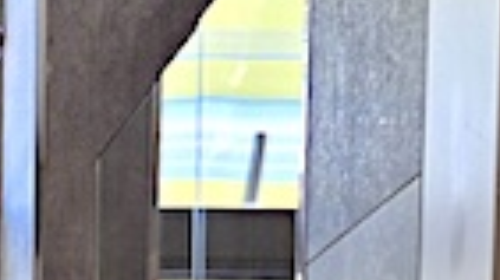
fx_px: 1881
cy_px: 946
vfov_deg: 7.2
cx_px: -372
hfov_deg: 13.7
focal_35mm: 142
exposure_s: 1/100
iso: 64
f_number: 1.8
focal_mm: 5.4
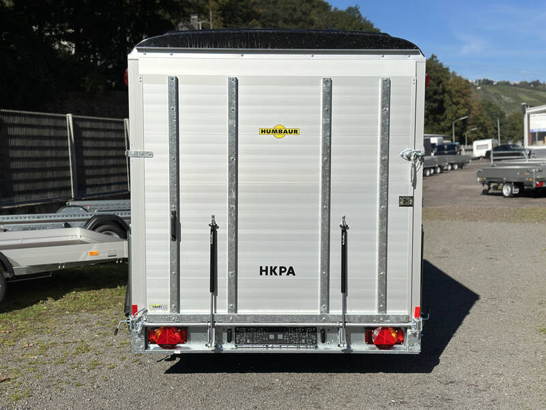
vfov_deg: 30.3
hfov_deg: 39.7
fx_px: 757
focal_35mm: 48
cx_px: 273
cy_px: 205
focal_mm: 6.86
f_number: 1.78
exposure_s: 1/15873
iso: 100
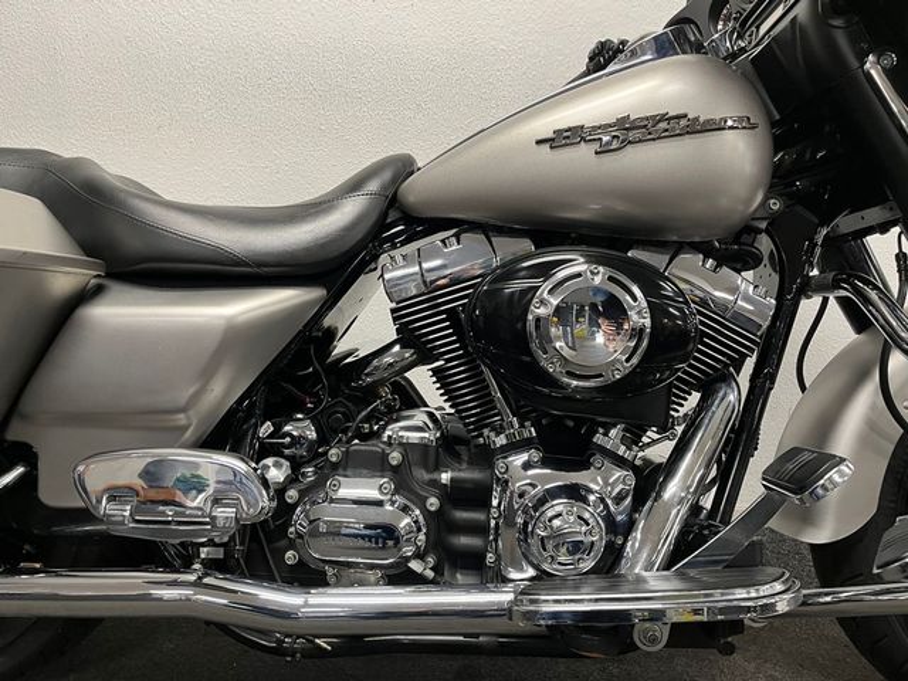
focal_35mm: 26
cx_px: 454
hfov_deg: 67.3
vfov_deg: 53.1
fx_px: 682
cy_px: 340
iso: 125
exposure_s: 1/50
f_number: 1.6
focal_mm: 5.1
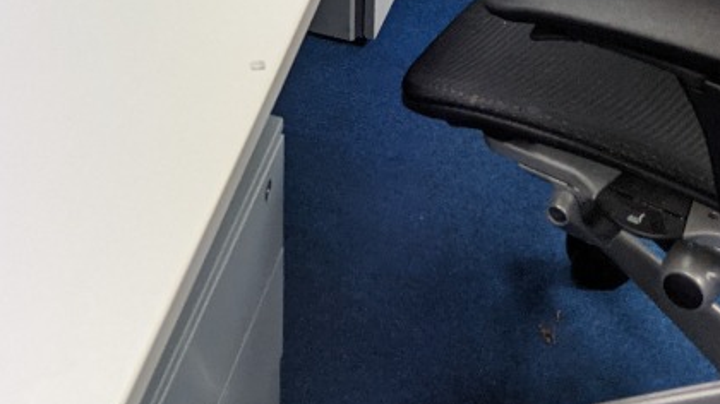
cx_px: 137
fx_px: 1603
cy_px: -351
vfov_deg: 12.9
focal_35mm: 84
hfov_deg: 24.9
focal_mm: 4.44
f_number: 1.8
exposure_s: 1/120
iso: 101
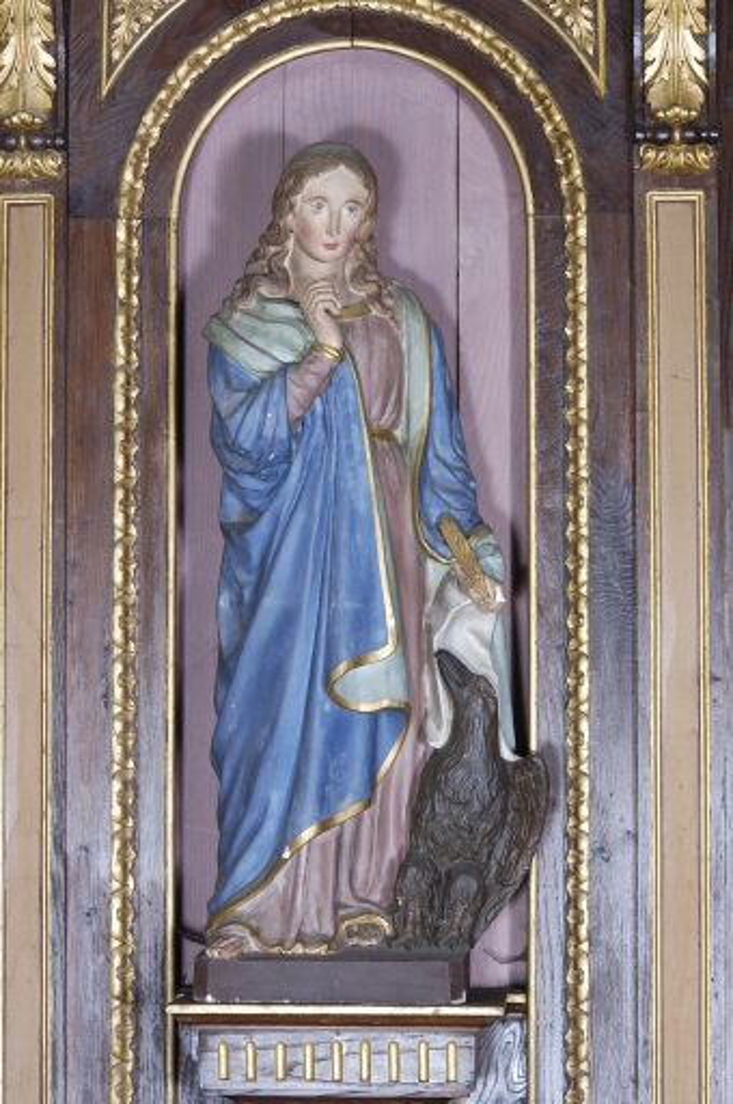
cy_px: 552
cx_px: 366
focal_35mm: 105
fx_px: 3215
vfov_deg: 19.5
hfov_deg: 13.0
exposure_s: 1/30
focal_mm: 70
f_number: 8
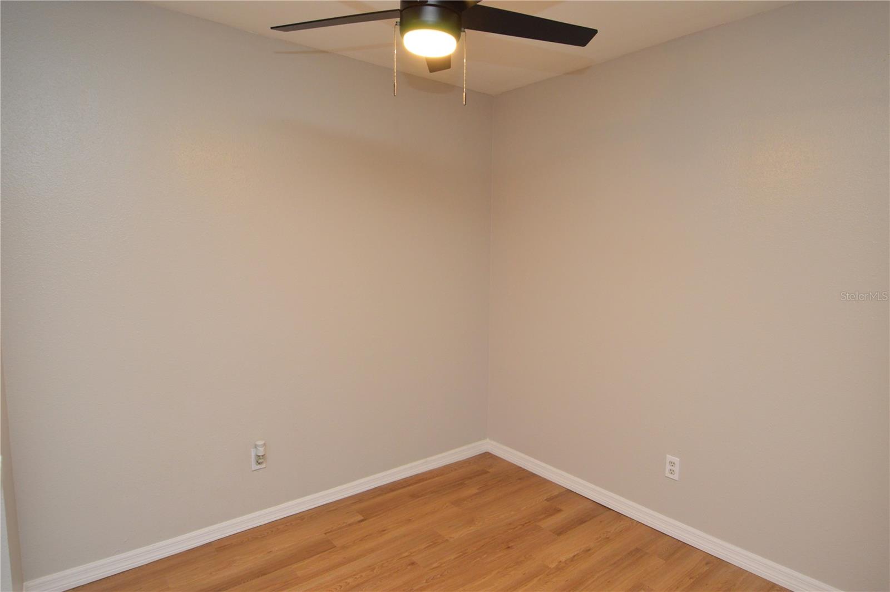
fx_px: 444
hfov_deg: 90.1
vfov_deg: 67.3
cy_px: 296
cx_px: 445
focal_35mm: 18
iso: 500
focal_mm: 12
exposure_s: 1/60
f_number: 4
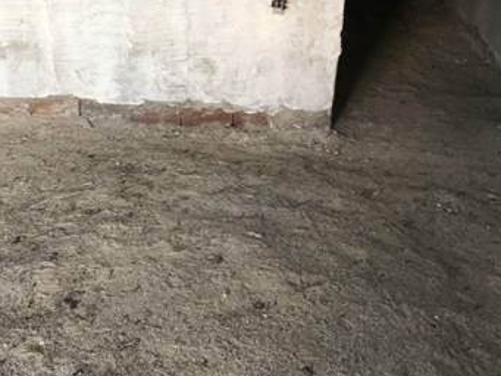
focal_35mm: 63
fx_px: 912
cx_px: 91
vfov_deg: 23.3
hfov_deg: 29.9
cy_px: 198
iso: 40
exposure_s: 1/24
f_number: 1.8
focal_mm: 4
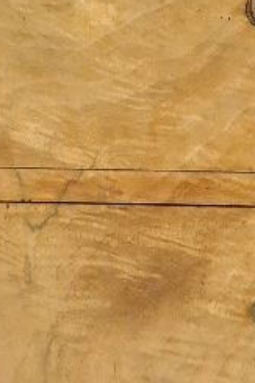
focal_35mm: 346
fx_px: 3681
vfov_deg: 6.0
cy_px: 58
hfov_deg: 4.0
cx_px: 283
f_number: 5.6
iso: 1600
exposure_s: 1/30
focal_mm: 32
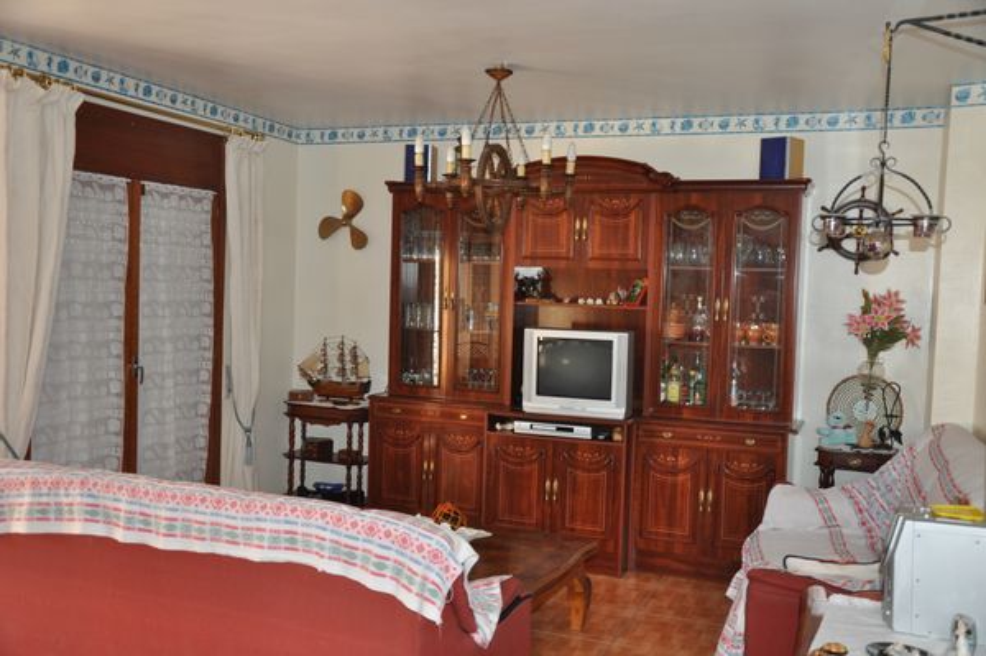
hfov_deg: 53.2
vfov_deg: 36.8
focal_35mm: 36
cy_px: 328
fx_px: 985
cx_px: 493
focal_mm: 24
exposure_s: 1/60
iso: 800
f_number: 3.8
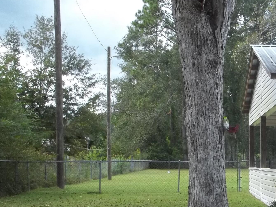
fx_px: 590
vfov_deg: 19.6
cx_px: 263
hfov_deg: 25.3
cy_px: 183
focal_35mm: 74
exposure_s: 1/250
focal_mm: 5.9
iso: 64
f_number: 3.3
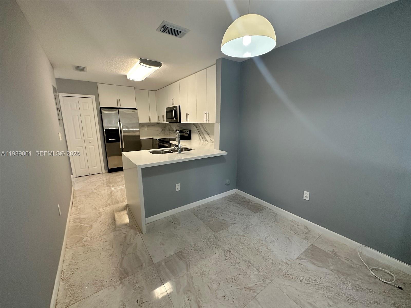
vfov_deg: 85.7
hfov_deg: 102.1
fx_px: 166
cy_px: 154
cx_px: 206
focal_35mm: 14
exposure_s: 1/60
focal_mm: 2.22
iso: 160
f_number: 2.2
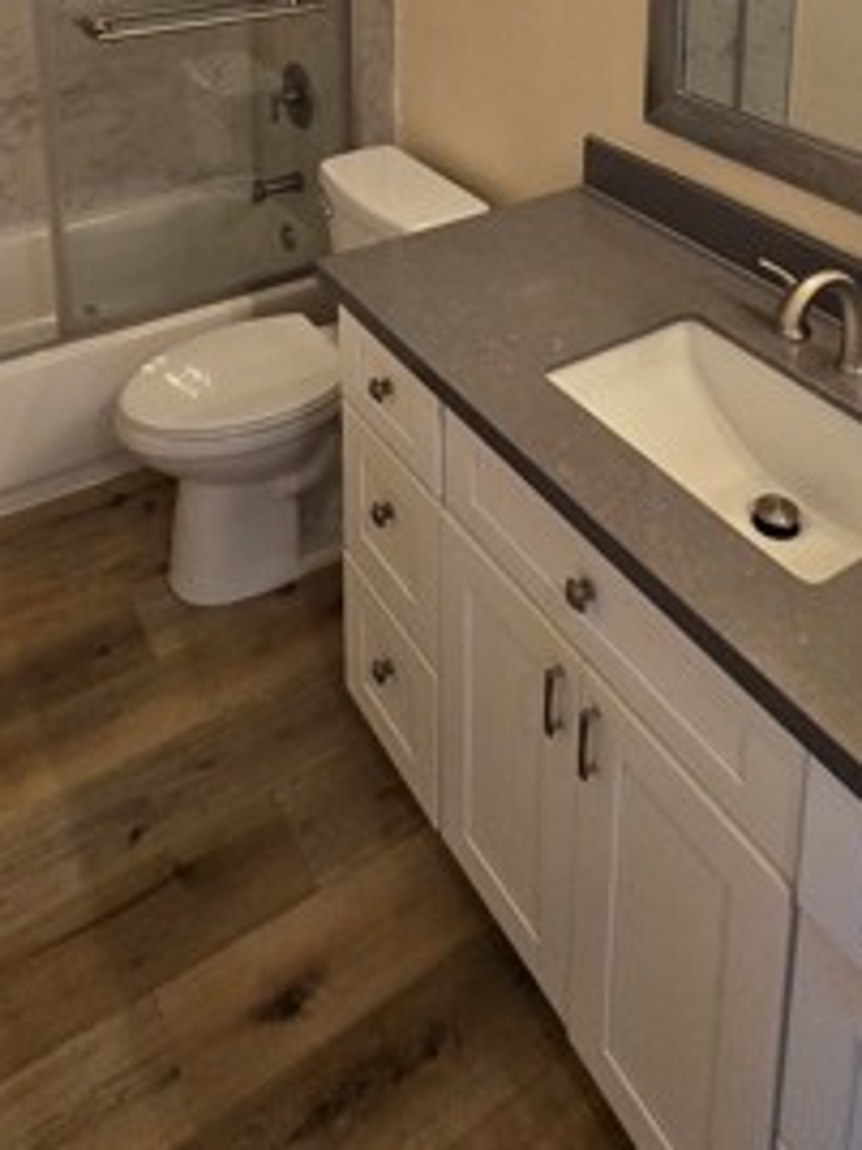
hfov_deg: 45.4
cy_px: -43
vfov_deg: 46.8
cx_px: 437
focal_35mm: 31
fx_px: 1029
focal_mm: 1.7
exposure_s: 1/60
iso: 80
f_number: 2.2
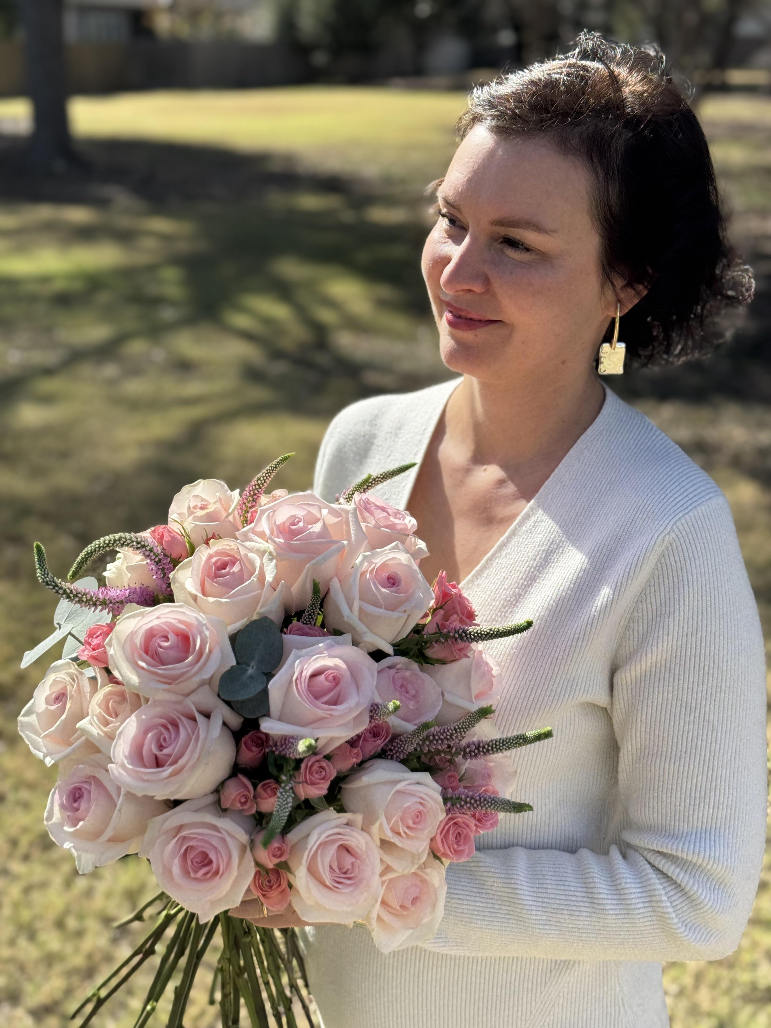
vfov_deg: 39.7
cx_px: 386
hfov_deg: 30.3
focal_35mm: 48
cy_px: 514
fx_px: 1425
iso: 64
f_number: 1.78
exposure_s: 1/2833
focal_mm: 6.76
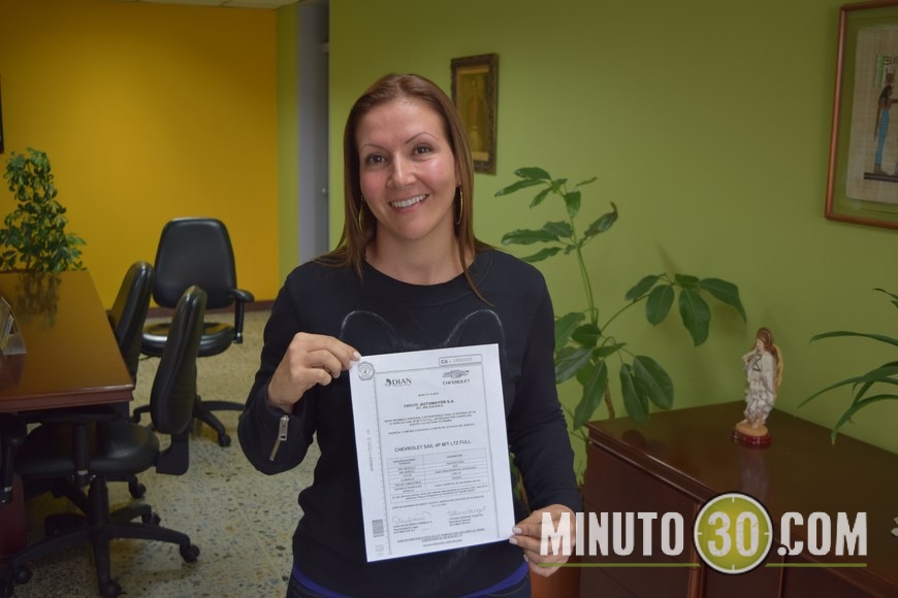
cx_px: 449
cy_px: 299
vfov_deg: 35.5
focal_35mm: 38
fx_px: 935
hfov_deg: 51.3
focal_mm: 25
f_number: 4
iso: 400
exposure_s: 1/60
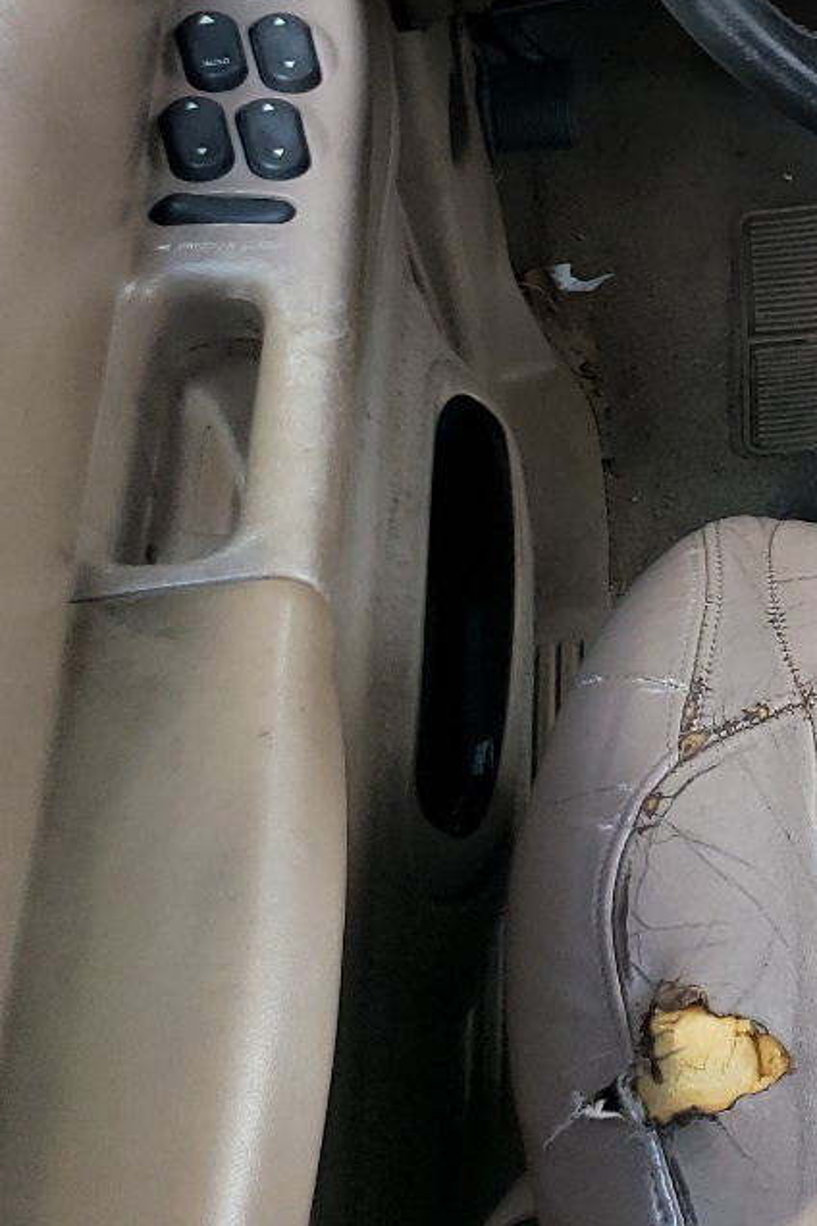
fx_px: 2315
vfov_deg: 28.7
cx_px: 1480
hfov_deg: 16.6
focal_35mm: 68
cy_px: 164
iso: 58
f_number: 1.5
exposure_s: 1/120
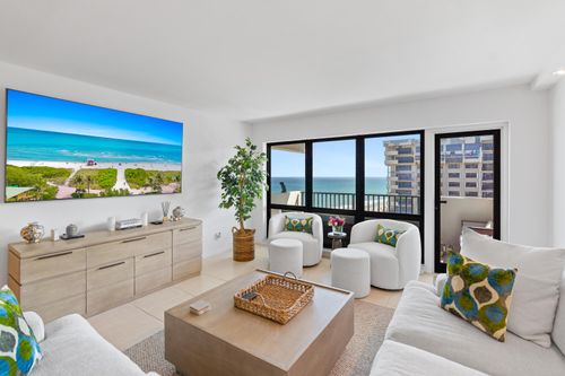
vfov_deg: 73.7
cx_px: 282
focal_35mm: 16
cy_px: 188
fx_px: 251
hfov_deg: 96.8
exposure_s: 1/20
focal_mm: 16
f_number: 4.5
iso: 160
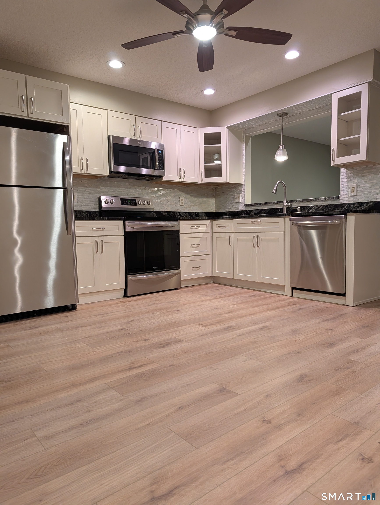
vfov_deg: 71.5
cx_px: 190
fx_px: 350
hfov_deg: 56.9
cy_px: 252
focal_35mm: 24
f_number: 1.68
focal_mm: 6.9
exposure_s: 1/120
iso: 294
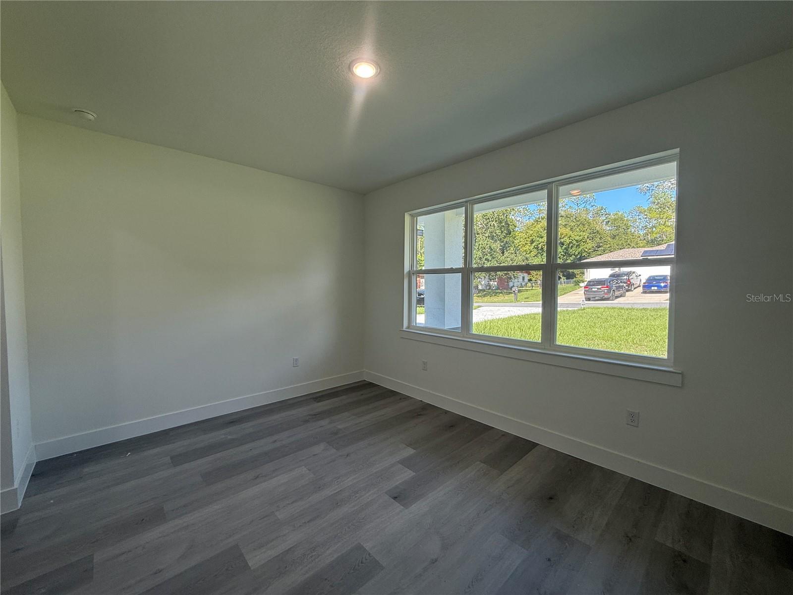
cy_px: 298
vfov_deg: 85.7
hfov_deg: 102.1
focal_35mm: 14
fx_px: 321
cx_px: 396
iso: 50
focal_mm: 2.22
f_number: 2.2
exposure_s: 1/120
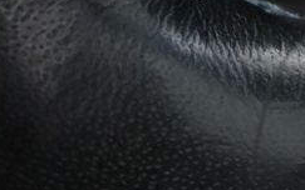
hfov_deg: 8.8
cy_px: 300
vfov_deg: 5.9
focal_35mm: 219
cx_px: 702
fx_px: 1818
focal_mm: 21.5
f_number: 4
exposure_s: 1/30
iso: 3200
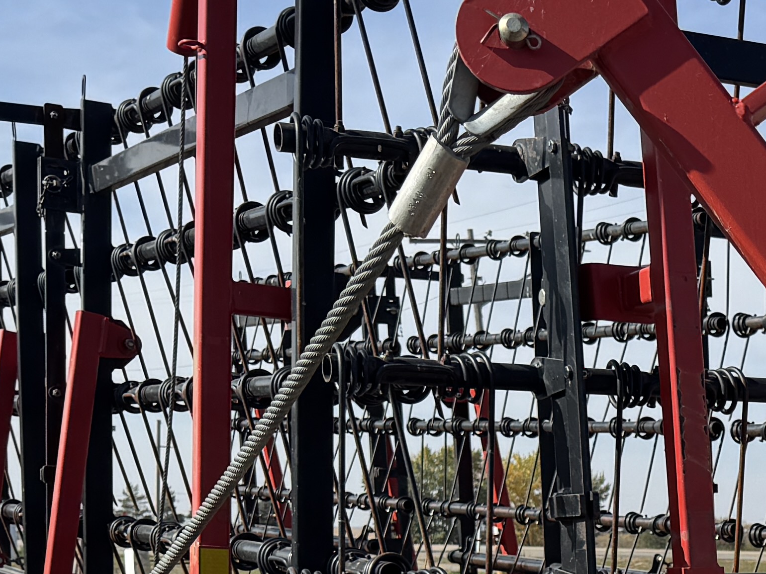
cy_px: 794
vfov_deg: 15.6
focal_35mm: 89
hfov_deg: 19.9
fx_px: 1969
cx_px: 1035
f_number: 1.78
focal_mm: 6.76
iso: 80
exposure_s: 1/3802
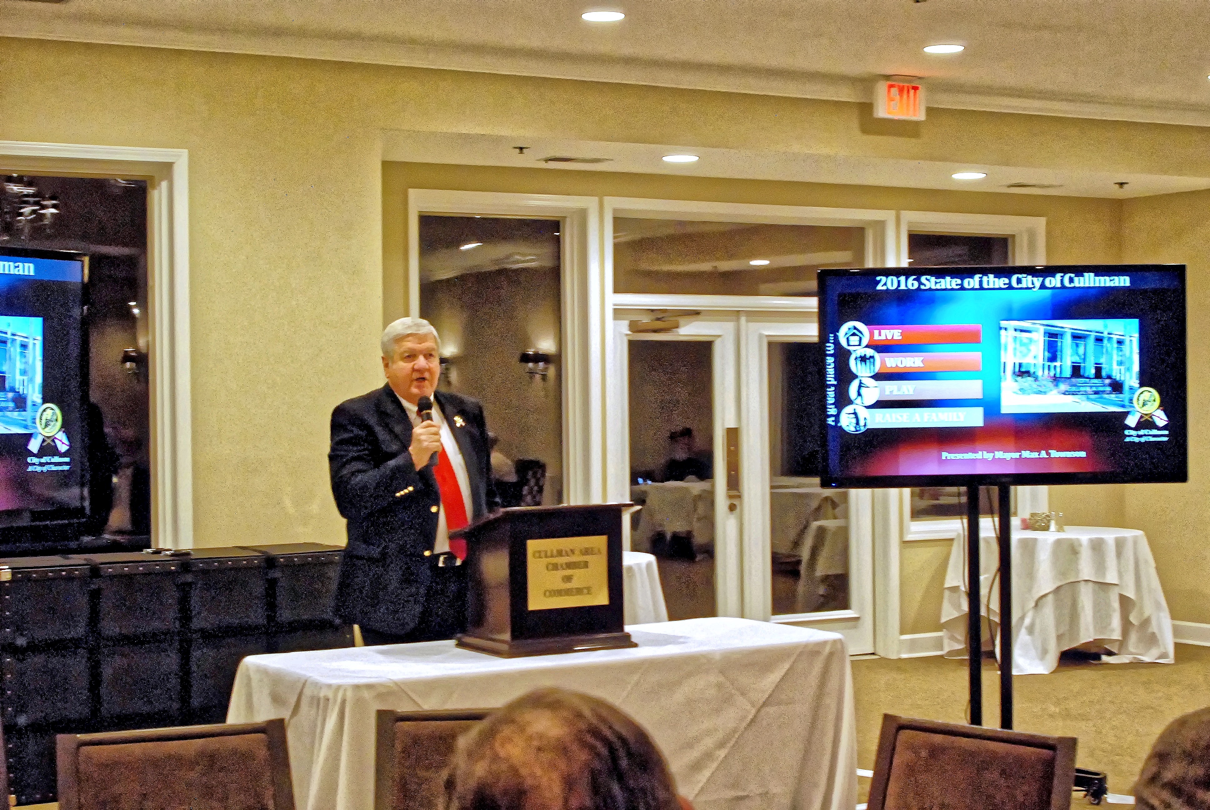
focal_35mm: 60
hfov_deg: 33.4
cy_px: 405
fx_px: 2019
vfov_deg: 22.7
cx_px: 605
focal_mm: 40
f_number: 6.3
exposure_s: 1/25
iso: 2000
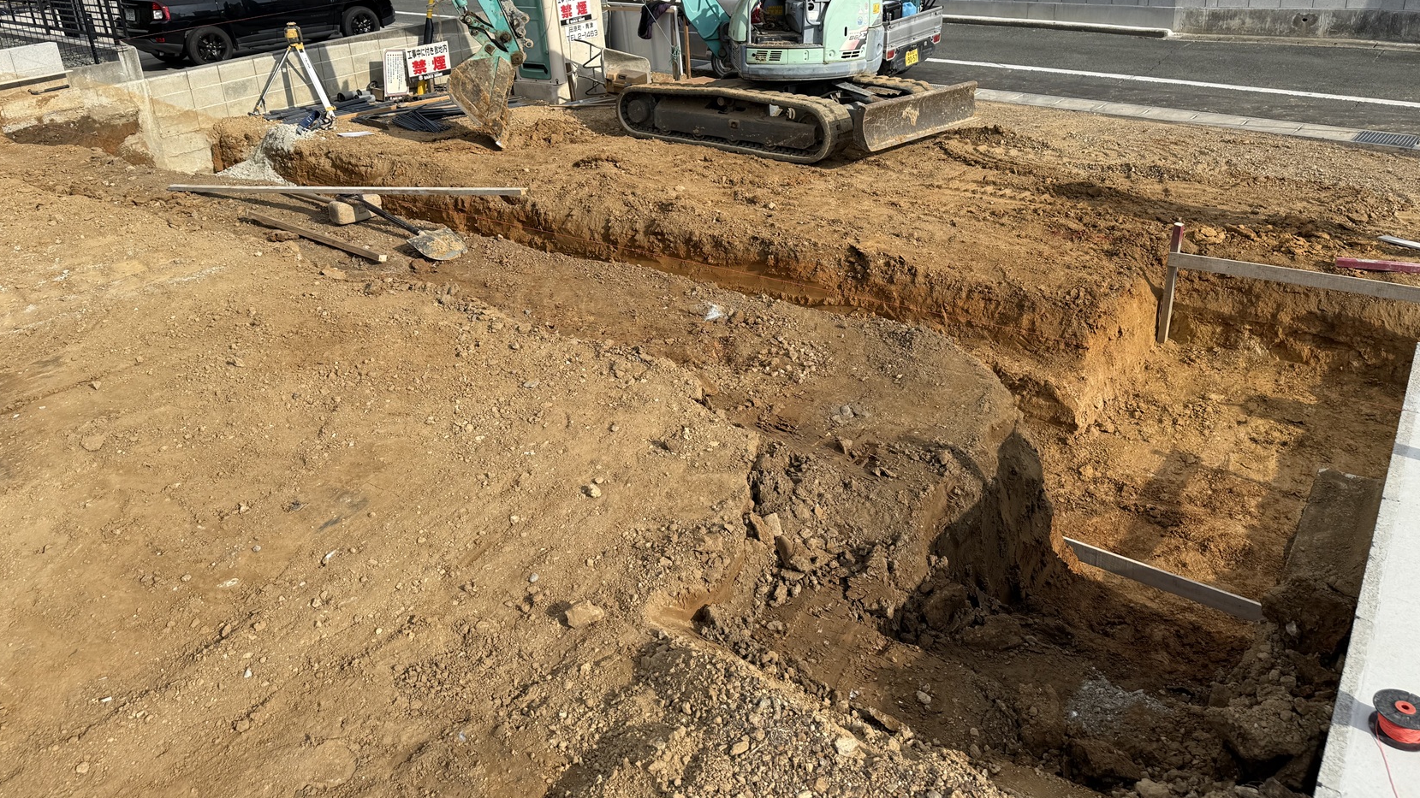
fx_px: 1017
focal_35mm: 27
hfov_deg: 69.9
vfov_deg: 42.2
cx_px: 694
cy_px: 258
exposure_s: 1/4975
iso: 80
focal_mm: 6.76
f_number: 1.78
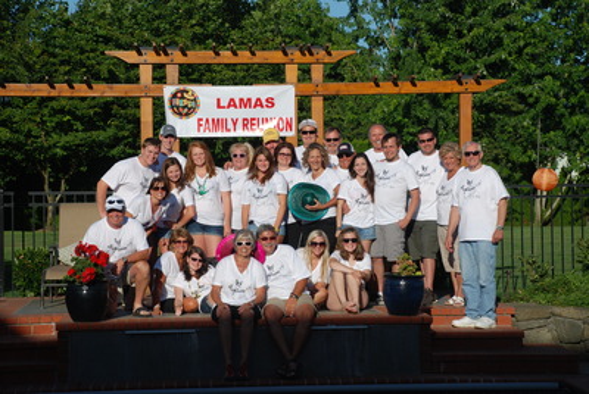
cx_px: 294
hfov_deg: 19.4
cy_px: 197
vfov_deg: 13.1
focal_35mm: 105
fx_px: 1720
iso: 100
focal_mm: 70
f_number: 5.6
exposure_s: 1/500
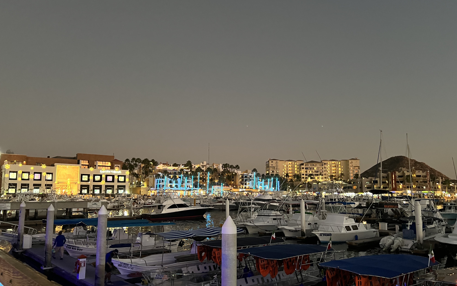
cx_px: 225
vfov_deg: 44.5
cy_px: 158
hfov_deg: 66.5
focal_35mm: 28
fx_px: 349
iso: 640
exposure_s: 1/30
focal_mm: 5.7
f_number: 1.5
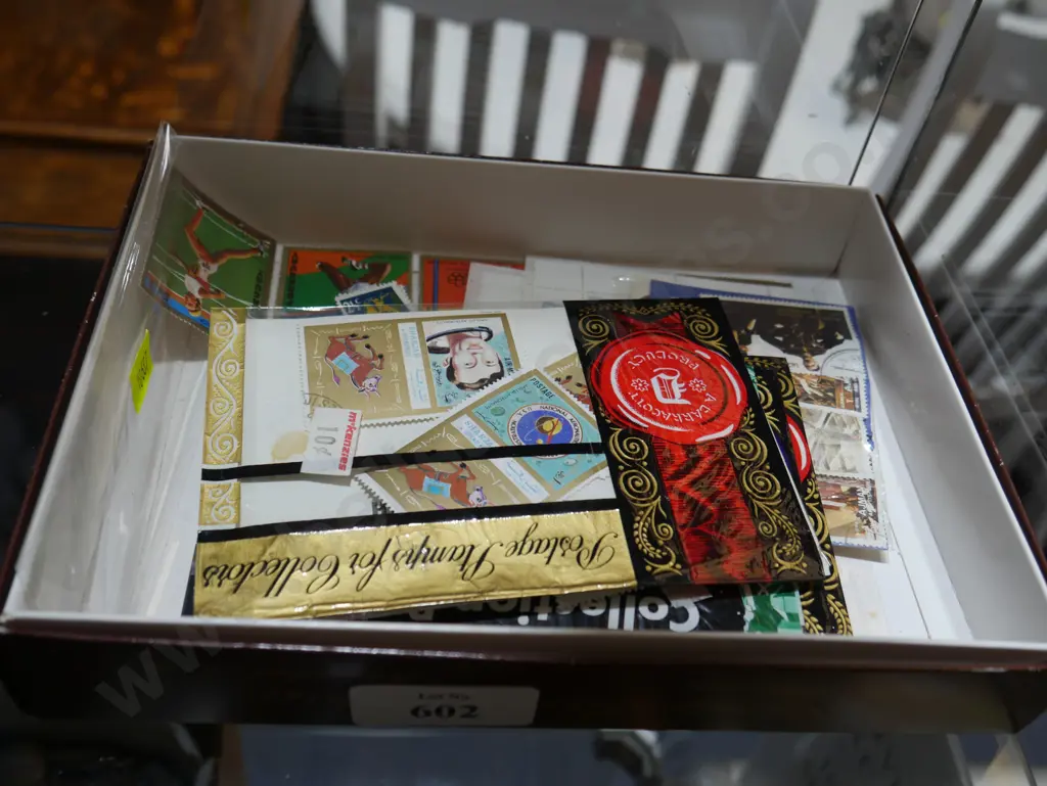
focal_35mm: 36
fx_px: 1089
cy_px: 393
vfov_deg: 39.7
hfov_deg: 51.3
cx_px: 524
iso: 200
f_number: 4.5
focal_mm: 18
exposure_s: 1/125
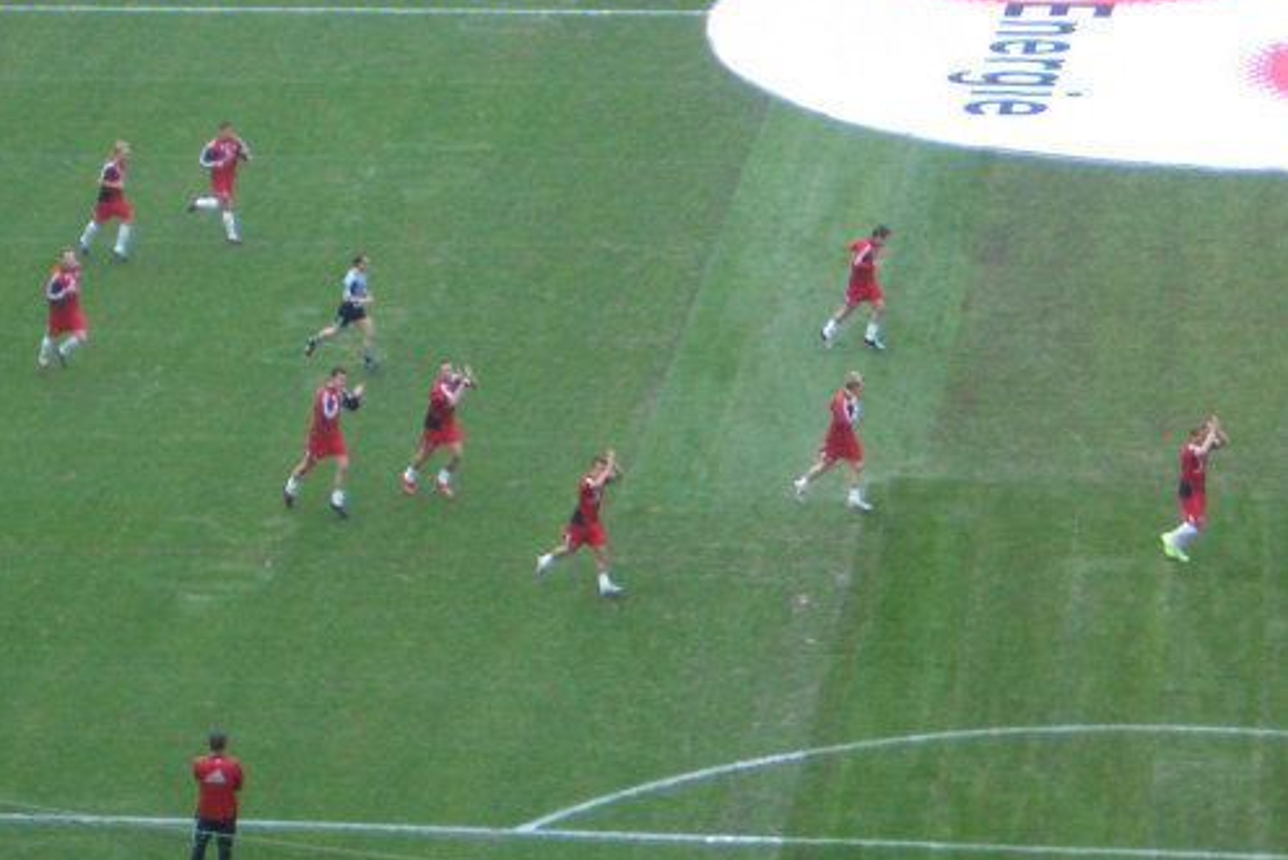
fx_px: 3936
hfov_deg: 18.6
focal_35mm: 110
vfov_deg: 12.5
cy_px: 420
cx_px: 641
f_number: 4.8
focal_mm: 17.4
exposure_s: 1/100
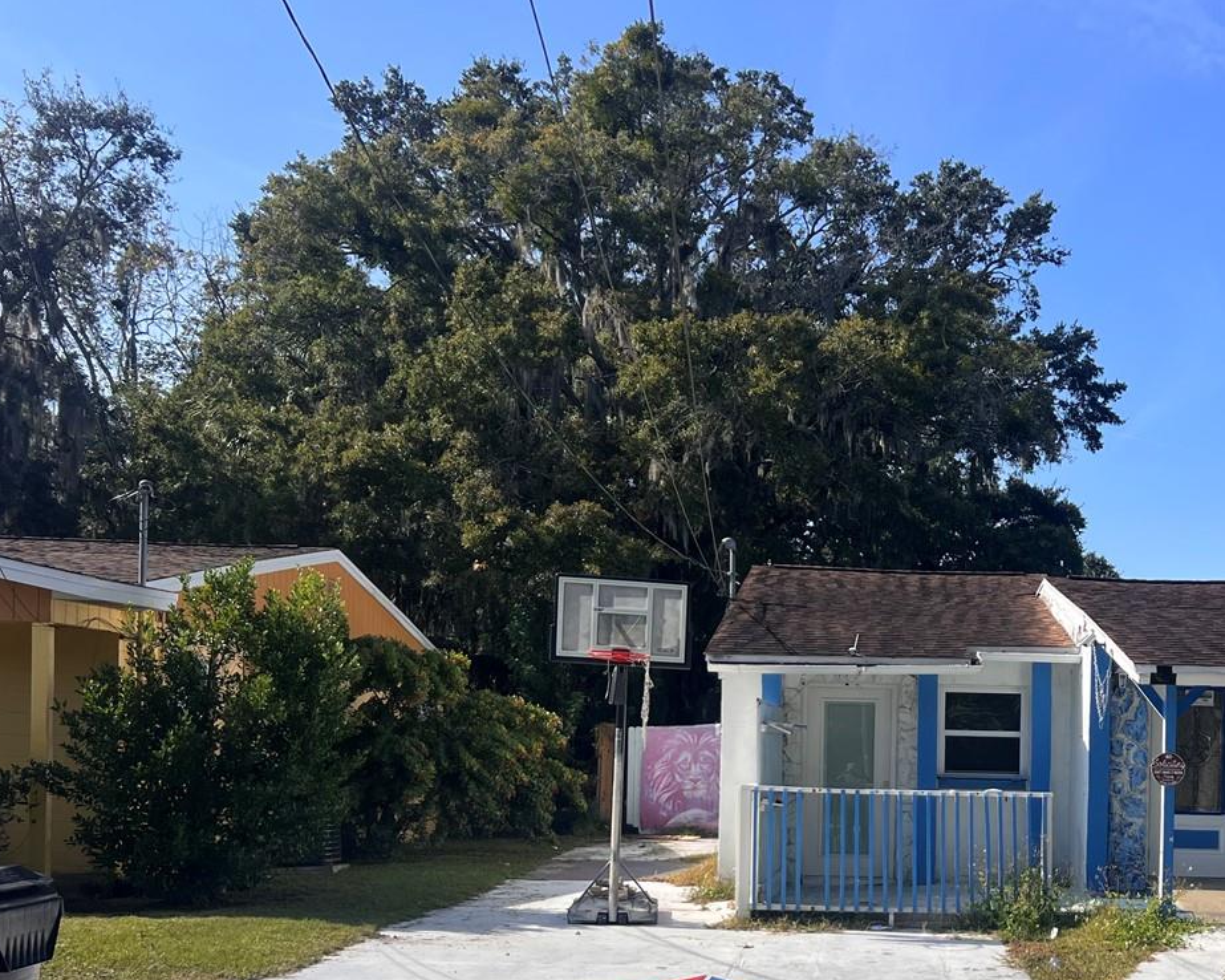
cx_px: 934
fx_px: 1595
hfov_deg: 40.7
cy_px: 770
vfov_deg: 33.3
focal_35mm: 44
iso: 50
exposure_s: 1/4630
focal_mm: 5.7
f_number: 1.5
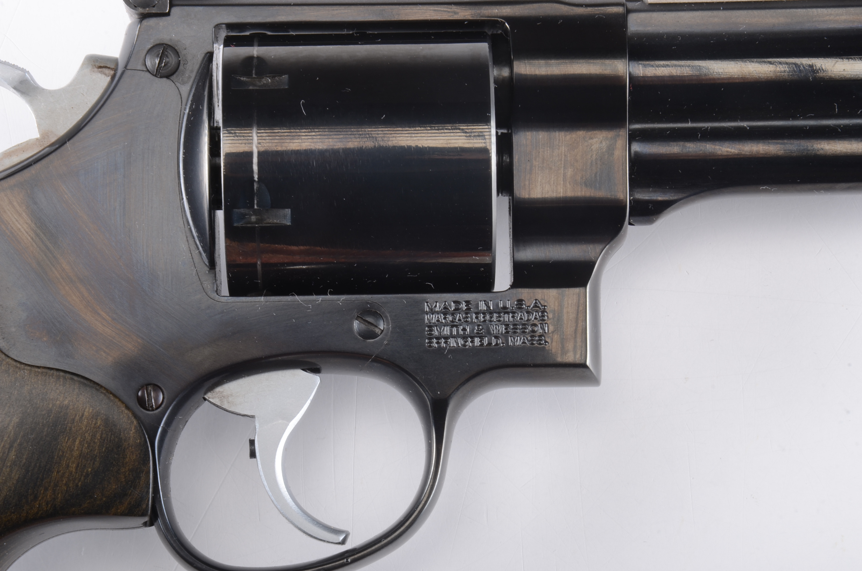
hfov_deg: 13.1
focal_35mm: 158
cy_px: 286
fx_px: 3763
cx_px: 431
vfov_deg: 8.7
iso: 160
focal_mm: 105
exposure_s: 1/200
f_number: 25
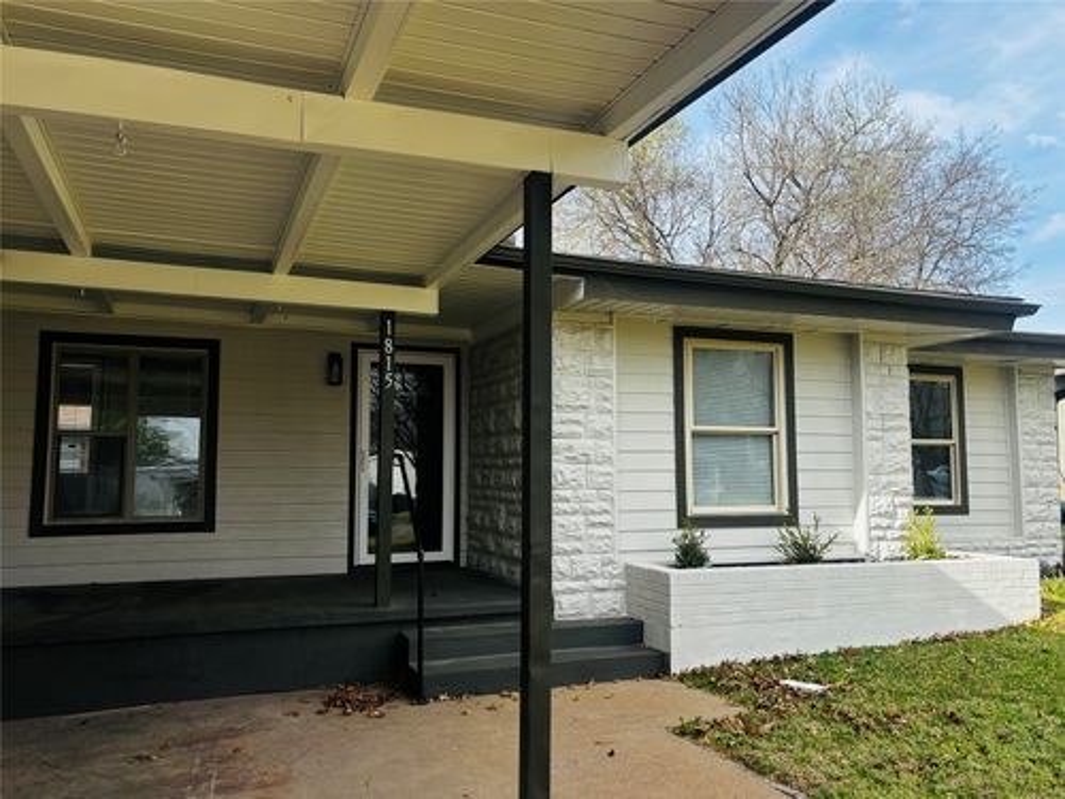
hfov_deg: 67.3
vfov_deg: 53.1
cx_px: 532
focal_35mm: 26
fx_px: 800
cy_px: 400
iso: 50
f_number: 1.6
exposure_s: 1/1751
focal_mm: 5.96
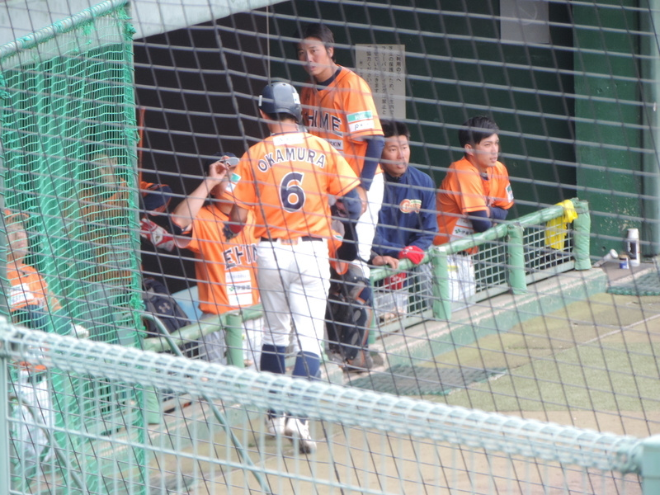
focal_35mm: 470
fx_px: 8961
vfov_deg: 3.2
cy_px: 248
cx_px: 330
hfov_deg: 4.2
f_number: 4.9
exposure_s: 1/100
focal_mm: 83.8
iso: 400
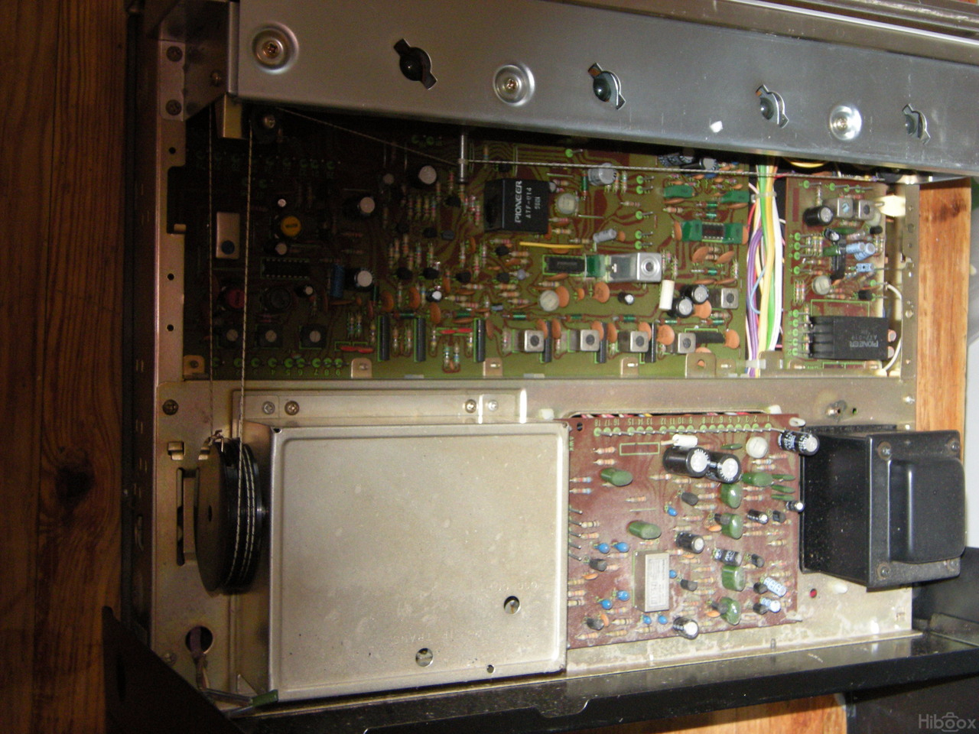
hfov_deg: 42.1
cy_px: 367
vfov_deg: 32.2
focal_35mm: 45
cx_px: 490
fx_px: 1273
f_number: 3.5
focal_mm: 7.5
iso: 323
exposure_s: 1/60
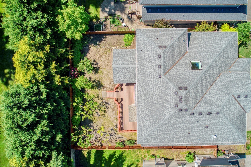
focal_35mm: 27
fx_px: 188
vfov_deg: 47.9
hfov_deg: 66.8
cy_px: 85
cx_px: 150
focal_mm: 8.38
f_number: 2.8
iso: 100
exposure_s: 1/320
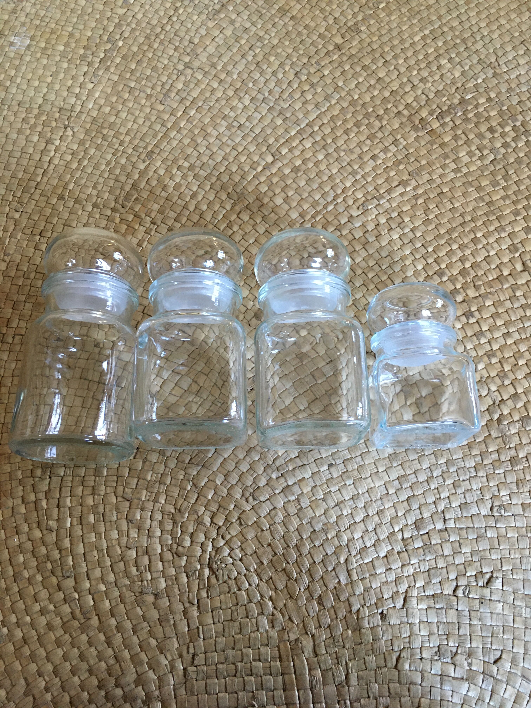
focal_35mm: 29
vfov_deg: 61.7
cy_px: 354
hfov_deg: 48.2
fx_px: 593
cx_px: 266
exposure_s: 1/33
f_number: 2.2
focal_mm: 4.15
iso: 200
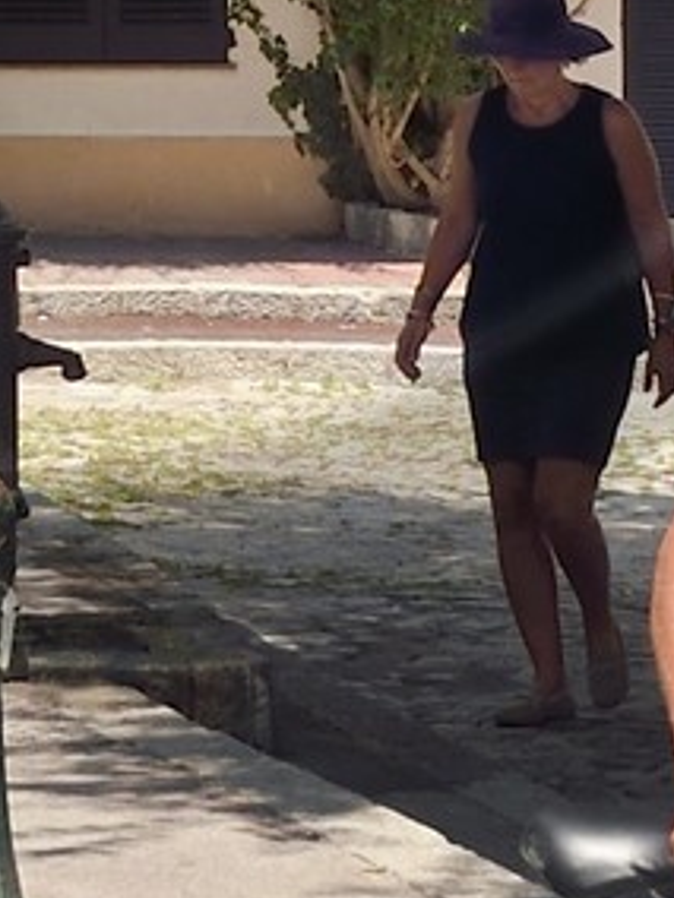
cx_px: -104
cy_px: -832
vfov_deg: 9.5
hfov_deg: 7.6
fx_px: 5062
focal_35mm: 195
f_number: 9
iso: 200
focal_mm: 24
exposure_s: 1/400
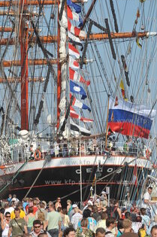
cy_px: 141
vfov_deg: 9.5
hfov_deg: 6.3
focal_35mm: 216
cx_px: 70
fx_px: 1418
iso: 400
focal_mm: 170
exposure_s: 1/1250
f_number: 8
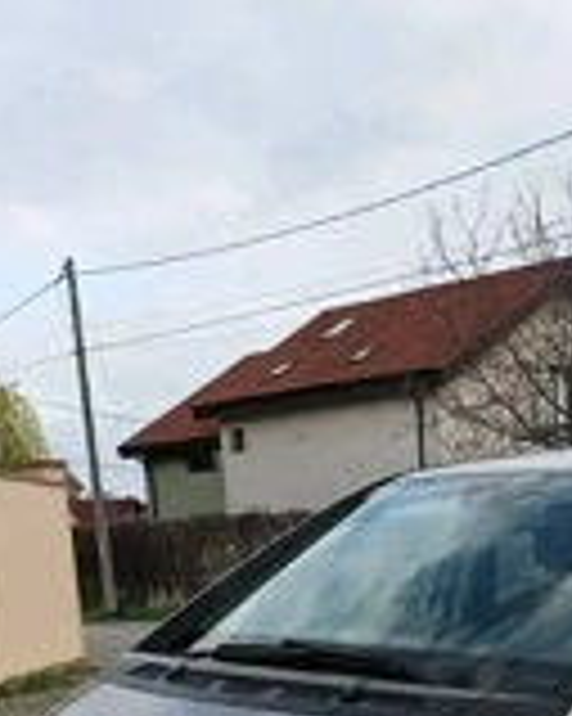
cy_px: 896
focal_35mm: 59
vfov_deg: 27.4
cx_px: 504
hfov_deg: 25.1
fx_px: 1250
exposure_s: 1/100
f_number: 1.75
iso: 103
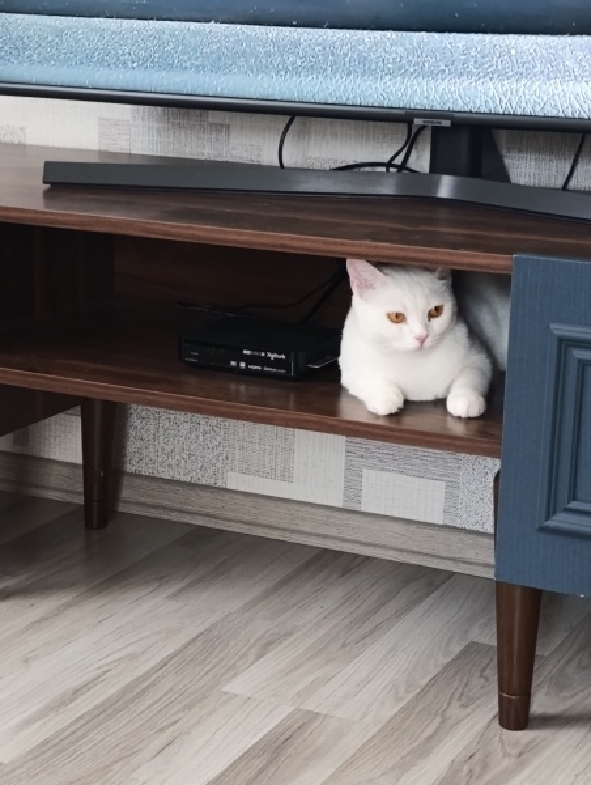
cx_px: 296
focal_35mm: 23
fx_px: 522
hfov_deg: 59.0
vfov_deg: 73.8
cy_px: 392
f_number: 1.6
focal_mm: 6.14
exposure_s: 1/50
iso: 640
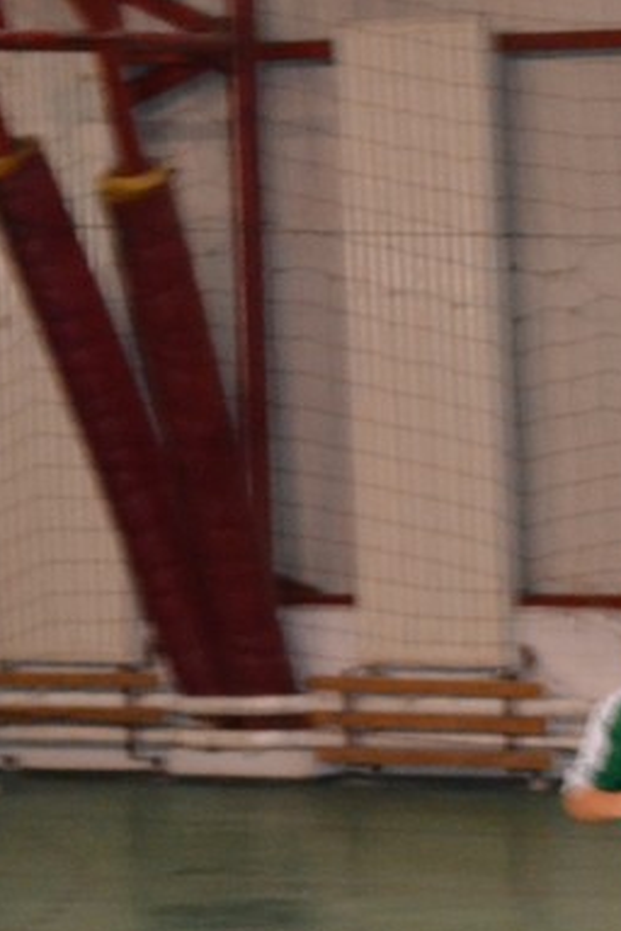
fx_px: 7106
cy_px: 1029
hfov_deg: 4.9
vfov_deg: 7.5
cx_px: 1429
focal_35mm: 275
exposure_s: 1/60
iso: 2000
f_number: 5.6
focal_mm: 55
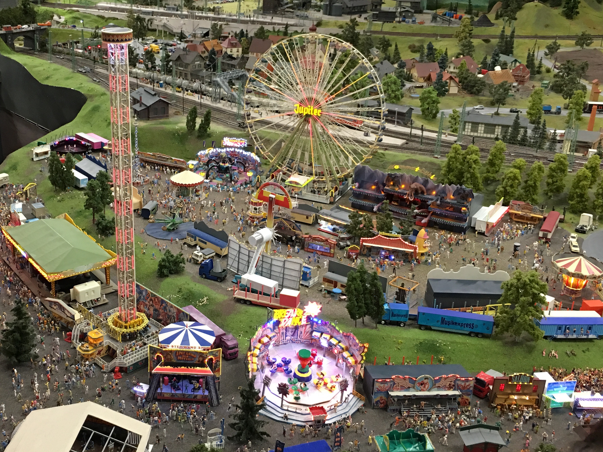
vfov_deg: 35.1
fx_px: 714
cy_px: 220
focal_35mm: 41
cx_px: 214
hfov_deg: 45.3
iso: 80
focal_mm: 4.15
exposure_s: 1/17
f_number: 2.2
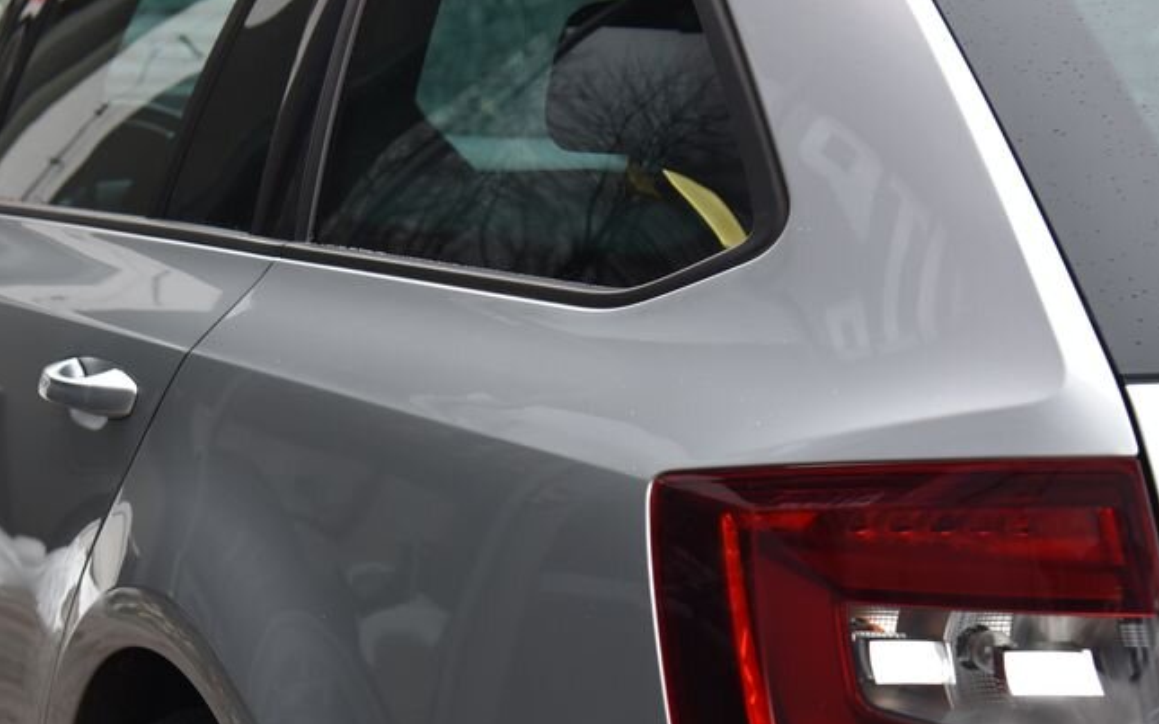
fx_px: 2811
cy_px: 428
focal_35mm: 89
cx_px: 453
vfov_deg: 14.7
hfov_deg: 23.3
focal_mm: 55
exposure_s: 1/100
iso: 500
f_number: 5
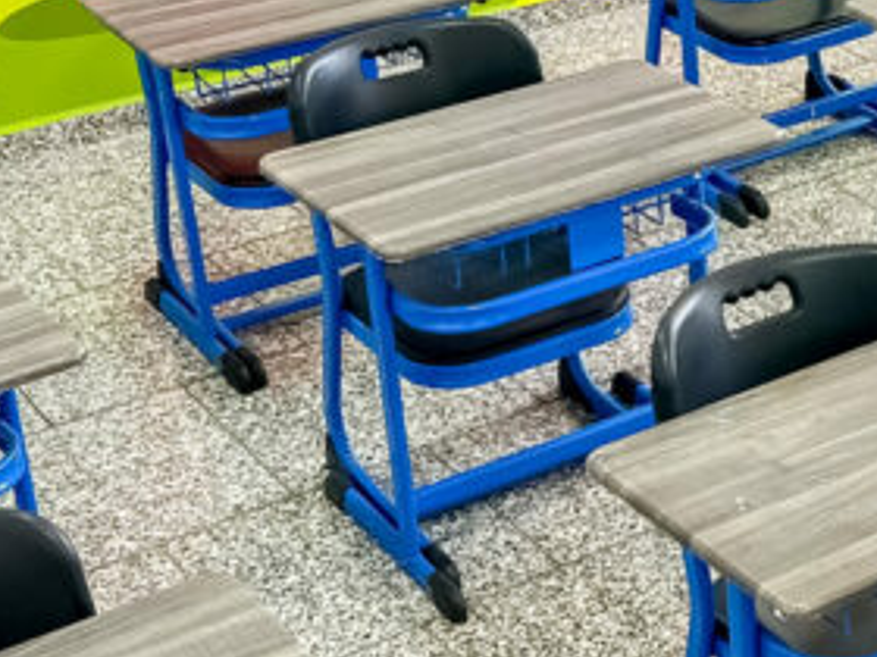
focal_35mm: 95
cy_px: 160
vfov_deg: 15.5
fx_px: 2407
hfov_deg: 19.5
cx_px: 1037
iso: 64
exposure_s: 1/100
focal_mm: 5.7
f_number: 1.5
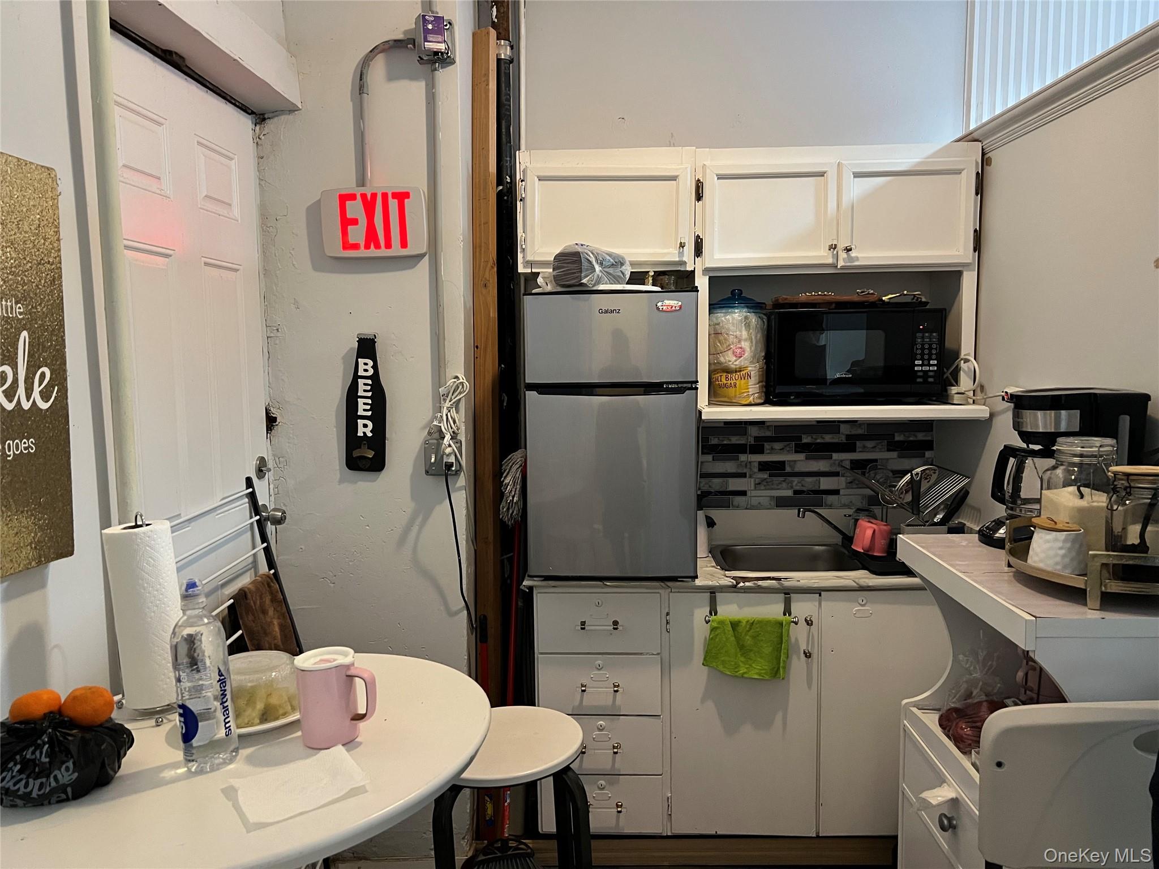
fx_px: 871
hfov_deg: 67.3
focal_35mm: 26
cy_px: 434
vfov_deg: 53.1
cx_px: 580
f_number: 1.5
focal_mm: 5.7
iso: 320
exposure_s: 1/60
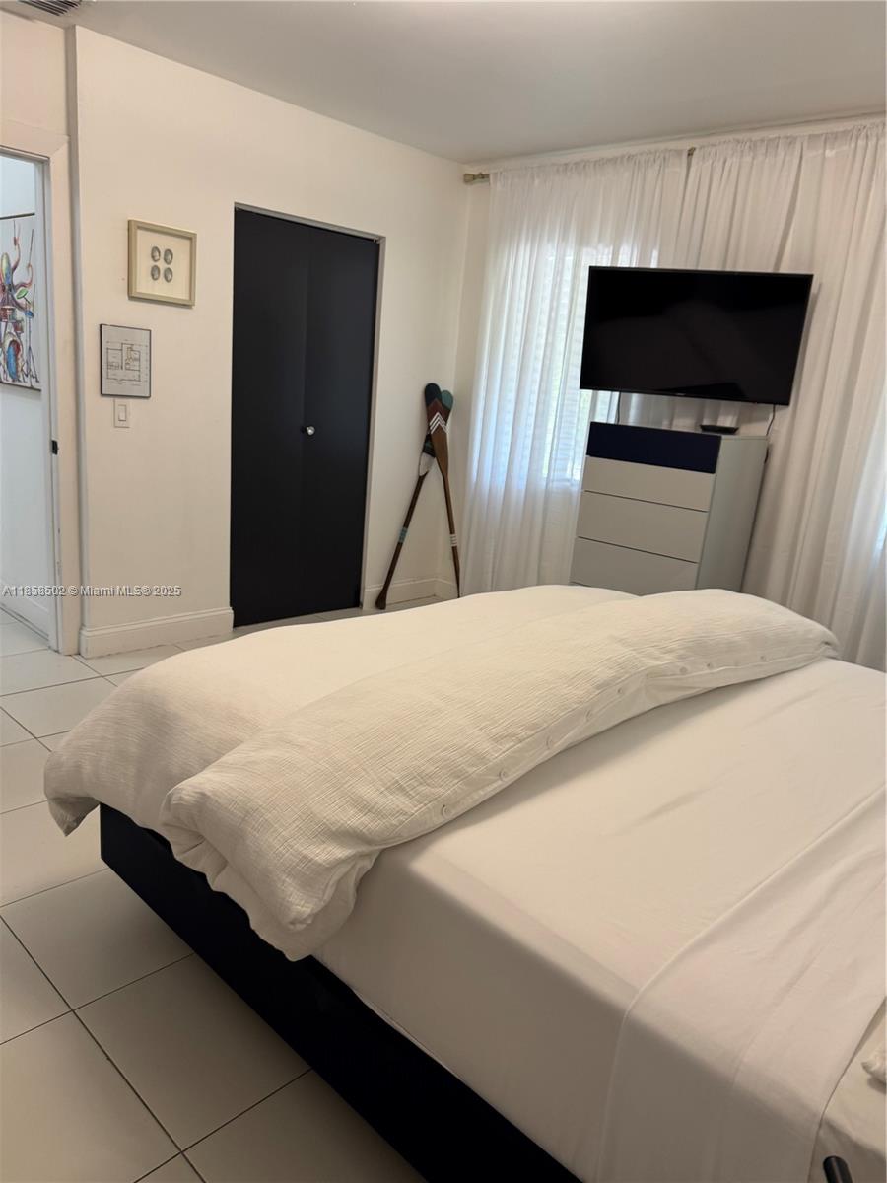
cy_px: 592
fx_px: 820
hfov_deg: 56.8
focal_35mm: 24
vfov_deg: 71.6
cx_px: 444
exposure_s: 1/60
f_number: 1.78
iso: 125
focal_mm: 6.76
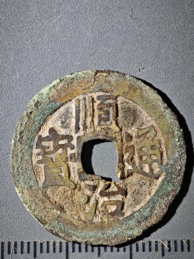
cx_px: 97
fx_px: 710
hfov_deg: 15.6
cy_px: 130
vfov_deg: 20.7
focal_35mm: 95
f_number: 2
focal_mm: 9
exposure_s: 1/100
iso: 160
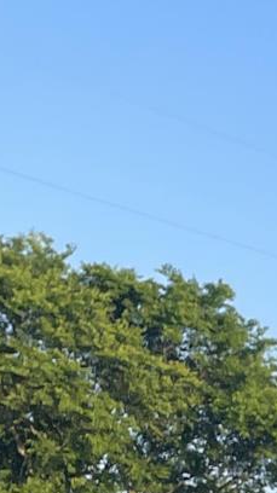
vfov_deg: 13.2
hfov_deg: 6.7
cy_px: 521
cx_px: 904
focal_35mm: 160
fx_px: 2093
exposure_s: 1/1383
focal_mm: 4.2
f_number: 1.6
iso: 32
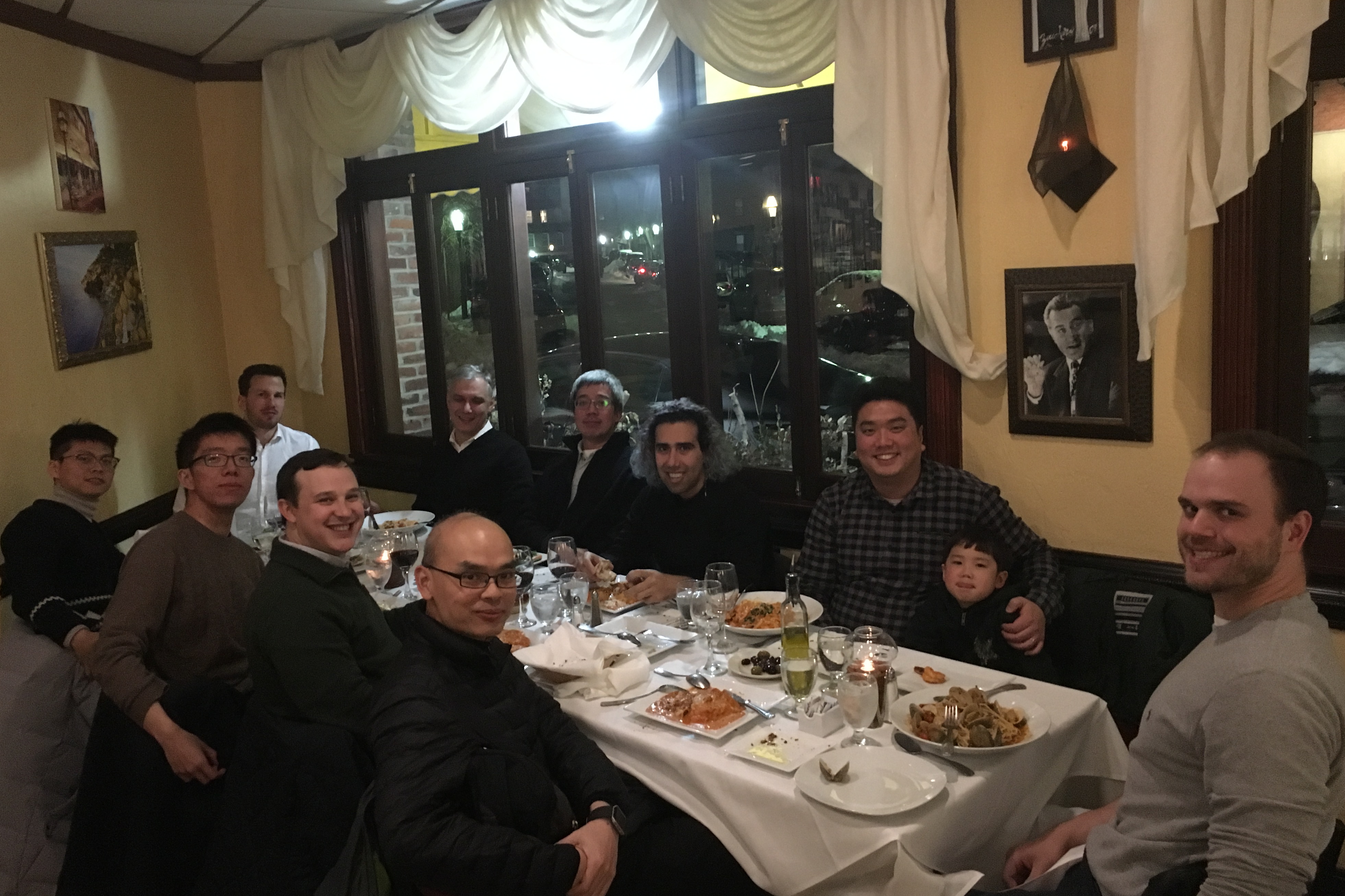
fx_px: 1158
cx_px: 658
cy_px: 424
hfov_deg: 60.3
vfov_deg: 42.3
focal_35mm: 31
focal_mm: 4.15
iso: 500
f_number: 2.2
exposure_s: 1/15
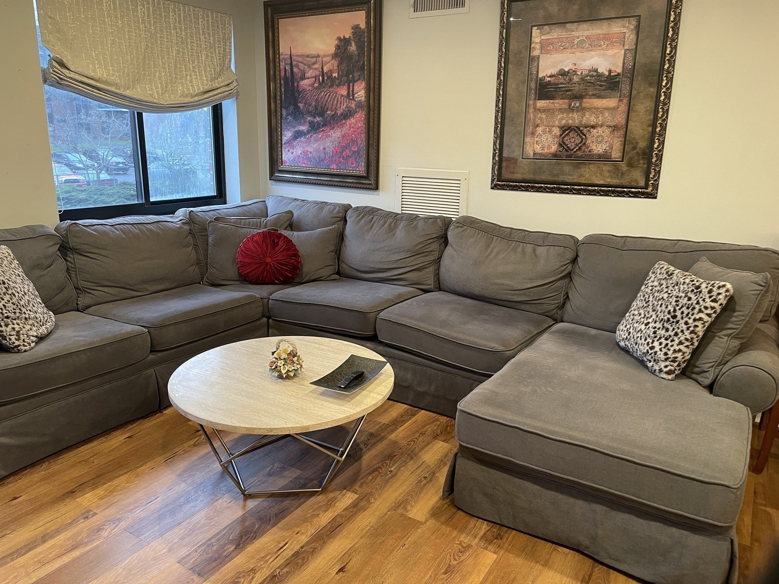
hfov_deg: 69.4
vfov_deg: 54.9
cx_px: 390
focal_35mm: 25
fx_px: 563
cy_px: 292
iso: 320
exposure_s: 1/60
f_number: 1.6
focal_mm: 5.1
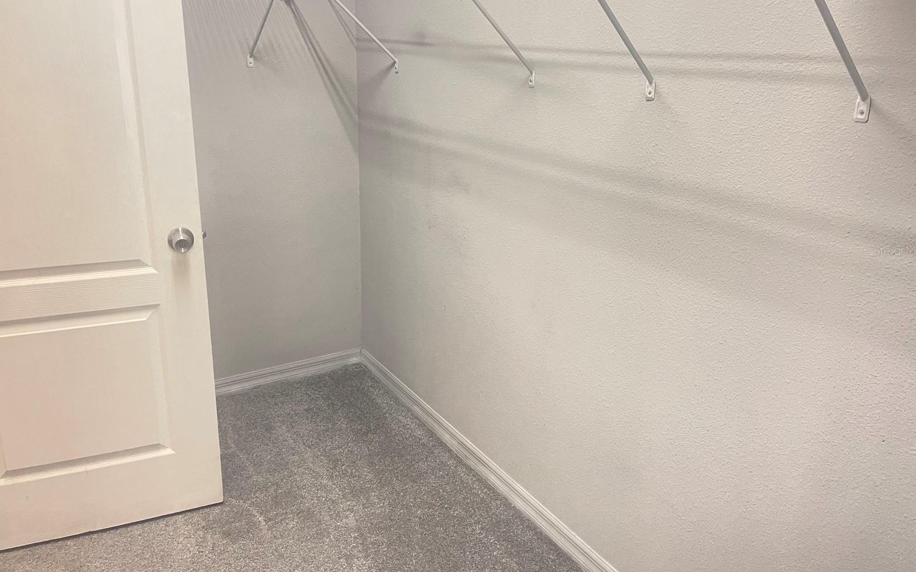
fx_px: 674
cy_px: 250
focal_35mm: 27
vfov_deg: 45.9
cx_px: 462
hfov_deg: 68.4
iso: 400
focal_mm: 5.1
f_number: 1.6
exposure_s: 1/40
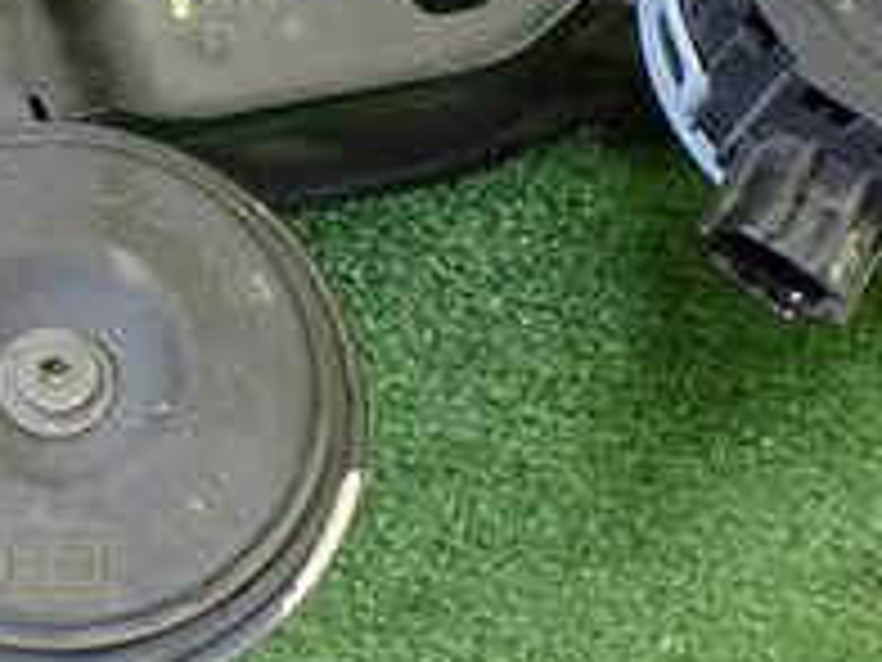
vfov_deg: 16.0
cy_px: 153
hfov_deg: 21.3
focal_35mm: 92
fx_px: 2344
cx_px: 324
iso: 640
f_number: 2.3
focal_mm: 5.4
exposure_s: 1/125
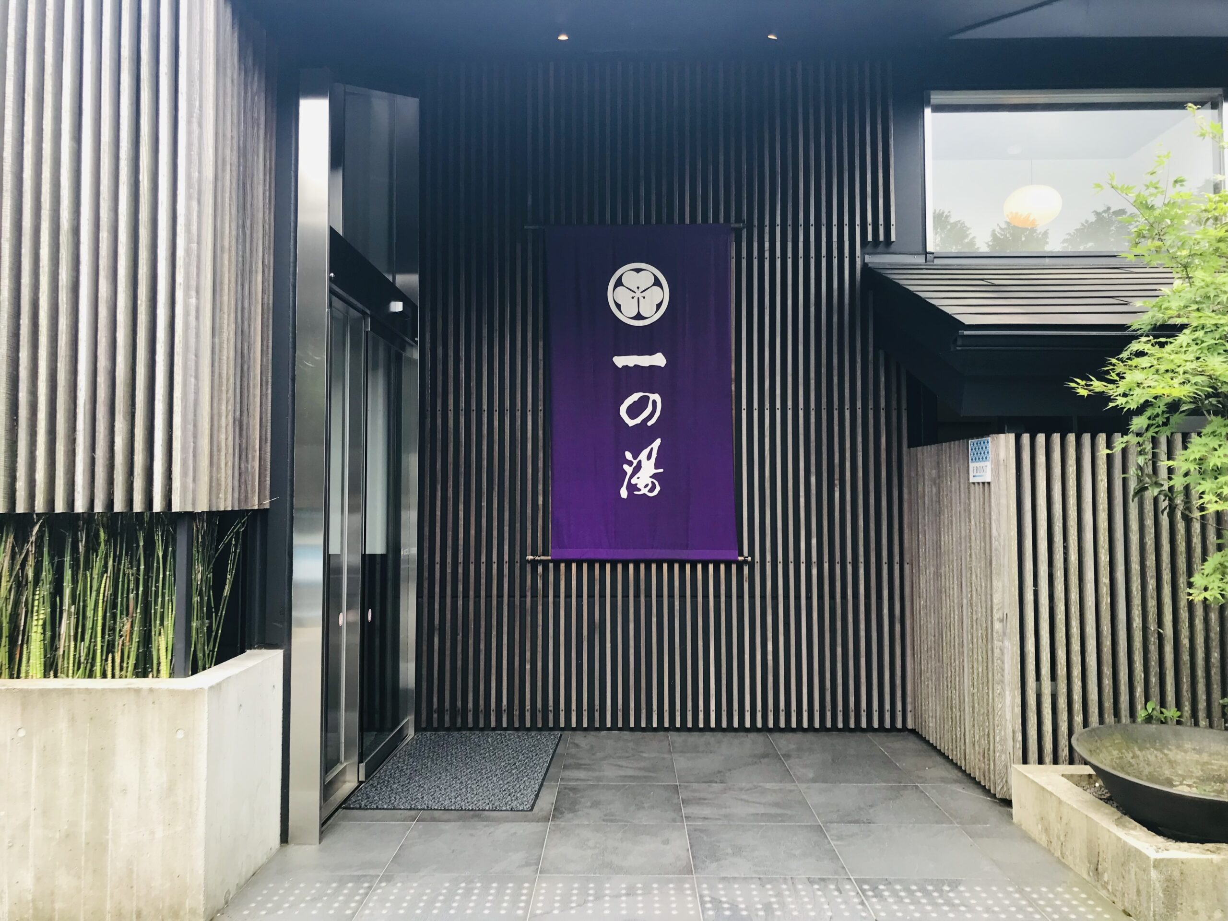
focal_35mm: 28
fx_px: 993
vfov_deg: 49.7
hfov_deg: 63.4
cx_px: 614
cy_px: 460
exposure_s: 1/117
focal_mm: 3.99
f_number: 1.8
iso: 20
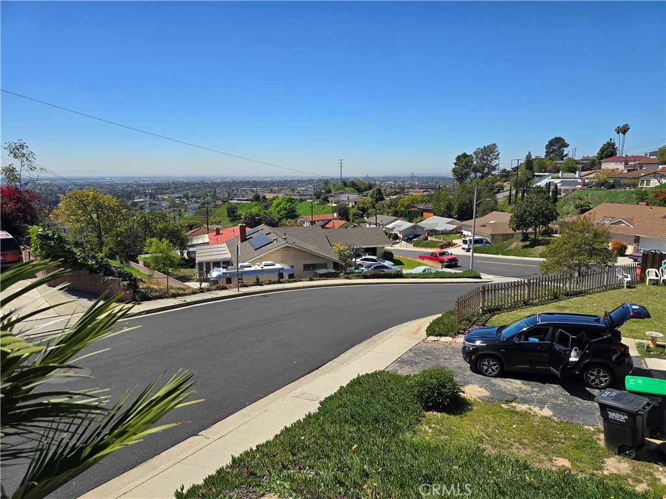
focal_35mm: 23
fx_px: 443
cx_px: 333
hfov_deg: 73.9
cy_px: 250
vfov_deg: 58.9
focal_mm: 6.3
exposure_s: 1/1019
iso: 12
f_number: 1.7
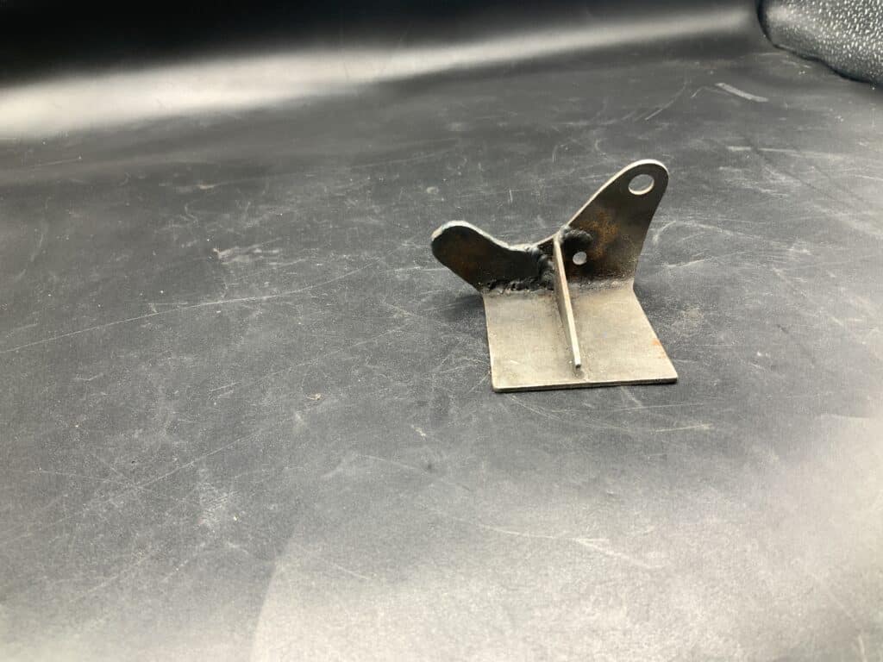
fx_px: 740
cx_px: 442
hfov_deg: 61.7
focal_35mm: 29
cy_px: 331
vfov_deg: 48.2
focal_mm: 3
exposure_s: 1/120
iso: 64
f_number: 1.8
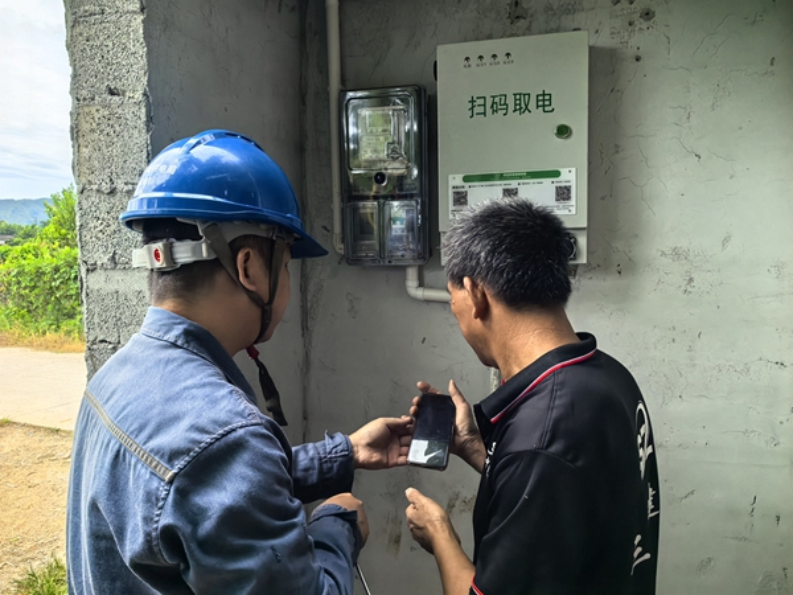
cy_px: 298
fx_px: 619
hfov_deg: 65.3
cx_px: 396
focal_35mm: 27
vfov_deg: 51.4
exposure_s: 1/1938
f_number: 4
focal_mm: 6.98
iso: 800
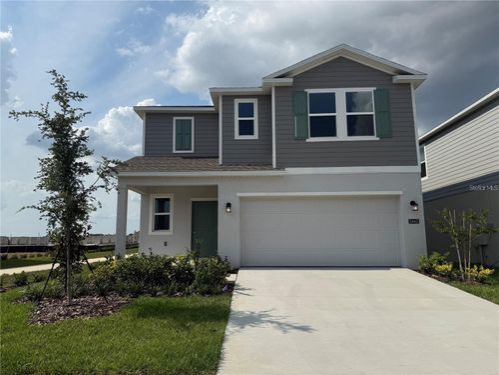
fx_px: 346
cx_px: 250
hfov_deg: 71.6
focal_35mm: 24
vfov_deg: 56.8
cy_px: 188
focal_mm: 6.76
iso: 80
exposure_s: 1/9091
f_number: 1.78
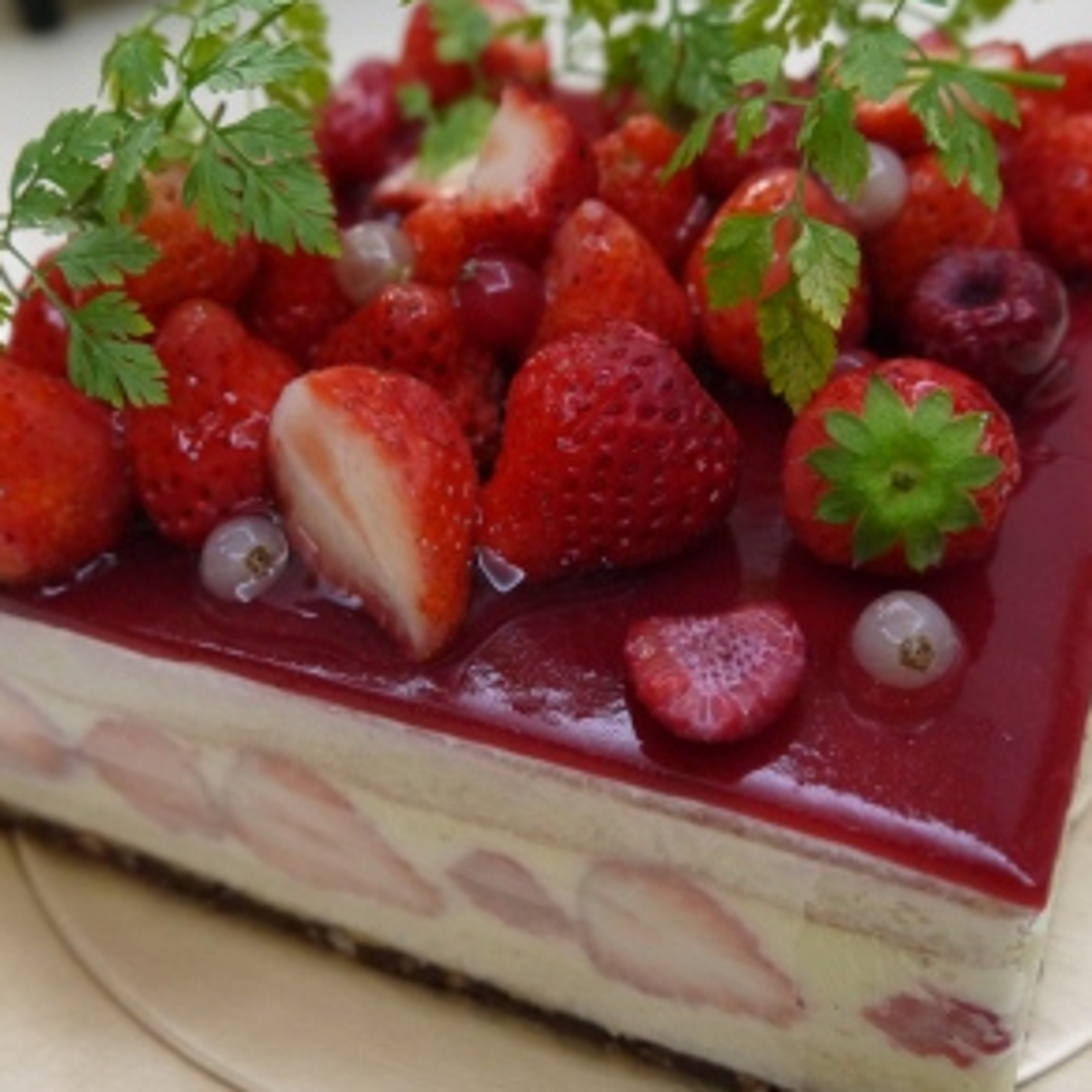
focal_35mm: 38
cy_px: 501
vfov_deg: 43.8
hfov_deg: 43.9
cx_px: 527
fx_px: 1356
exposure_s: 1/60
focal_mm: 14
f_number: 3.5
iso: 1000
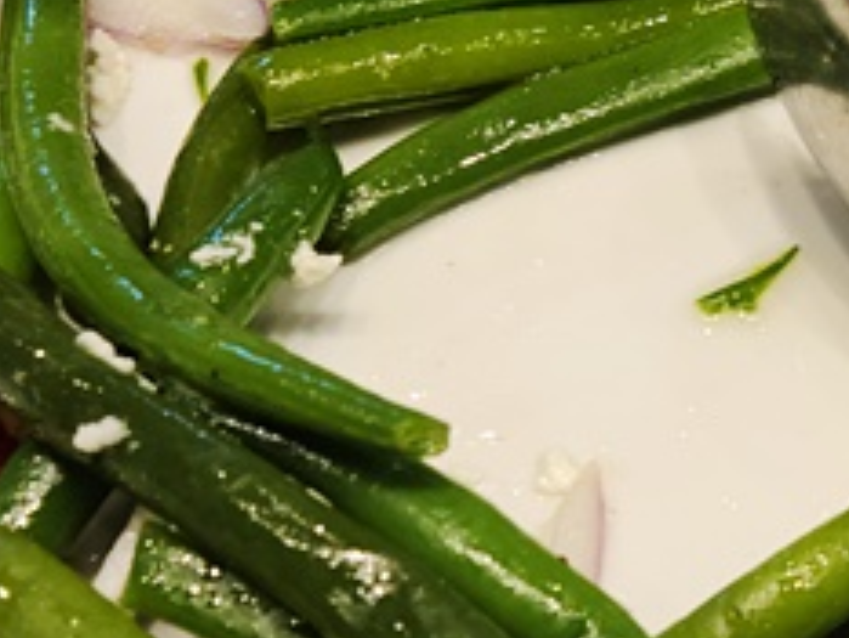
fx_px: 2945
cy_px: 339
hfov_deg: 15.7
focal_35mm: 120
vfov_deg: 12.4
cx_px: 1053
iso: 32
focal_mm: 5.9
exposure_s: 1/59
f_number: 2
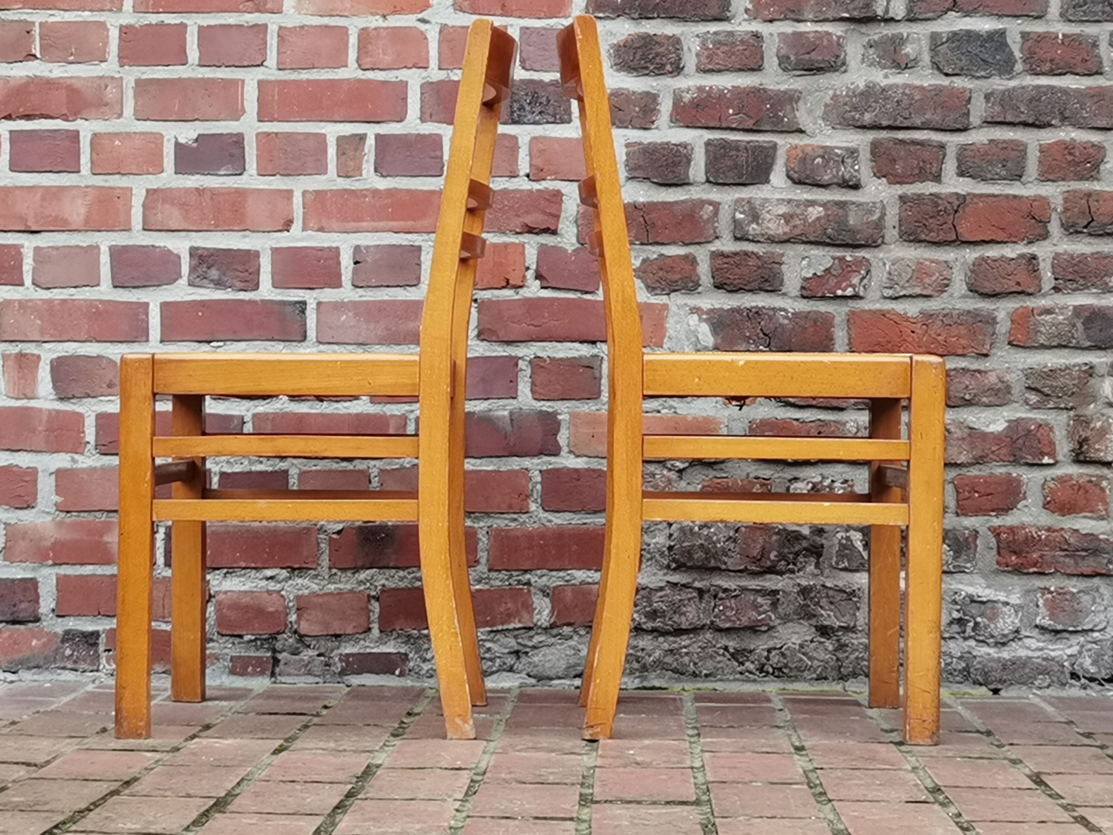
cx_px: 556
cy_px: 418
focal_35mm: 76
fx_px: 2444
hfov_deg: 25.7
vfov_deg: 19.4
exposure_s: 1/120
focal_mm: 6.71
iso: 80
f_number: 1.9
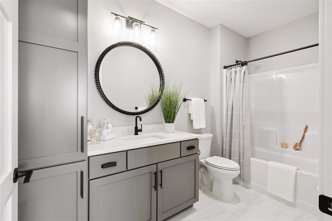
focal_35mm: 16
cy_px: 110
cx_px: 166
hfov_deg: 96.7
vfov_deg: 73.7
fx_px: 148
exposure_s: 1/10
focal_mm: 16
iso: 400
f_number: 10
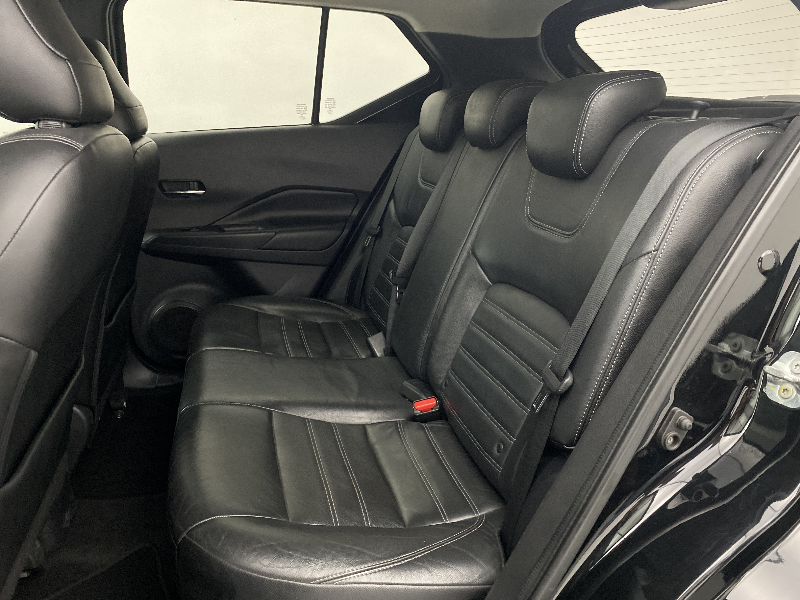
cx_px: 400
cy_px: 300
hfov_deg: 67.3
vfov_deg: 53.1
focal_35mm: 26
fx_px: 601
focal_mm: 4.25
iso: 640
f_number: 1.8
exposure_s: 1/30
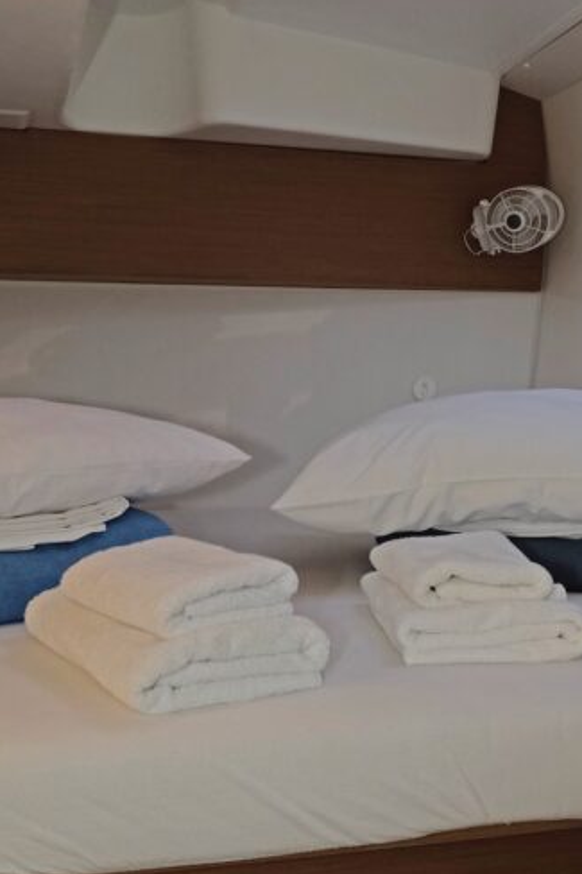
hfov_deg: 31.8
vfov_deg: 46.4
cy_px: 453
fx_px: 1019
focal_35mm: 42
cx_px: 235
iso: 1600
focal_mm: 13
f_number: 5.6
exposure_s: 1/80
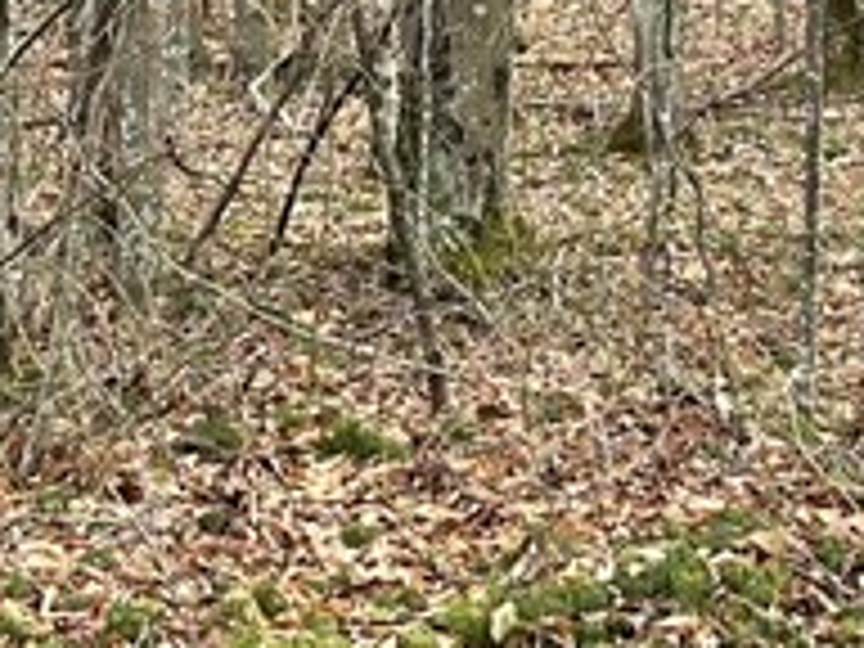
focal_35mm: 133
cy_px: 4
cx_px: 198
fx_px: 3320
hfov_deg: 14.8
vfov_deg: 11.0
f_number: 1.6
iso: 32
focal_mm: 5.1
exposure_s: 1/296
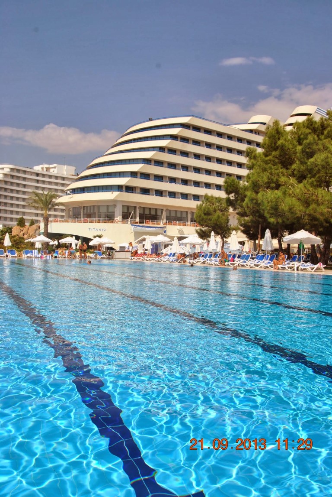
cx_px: 166
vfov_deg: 53.1
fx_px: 496
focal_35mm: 36
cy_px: 248
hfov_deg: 37.0
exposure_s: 1/320
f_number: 9
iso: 100
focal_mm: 24
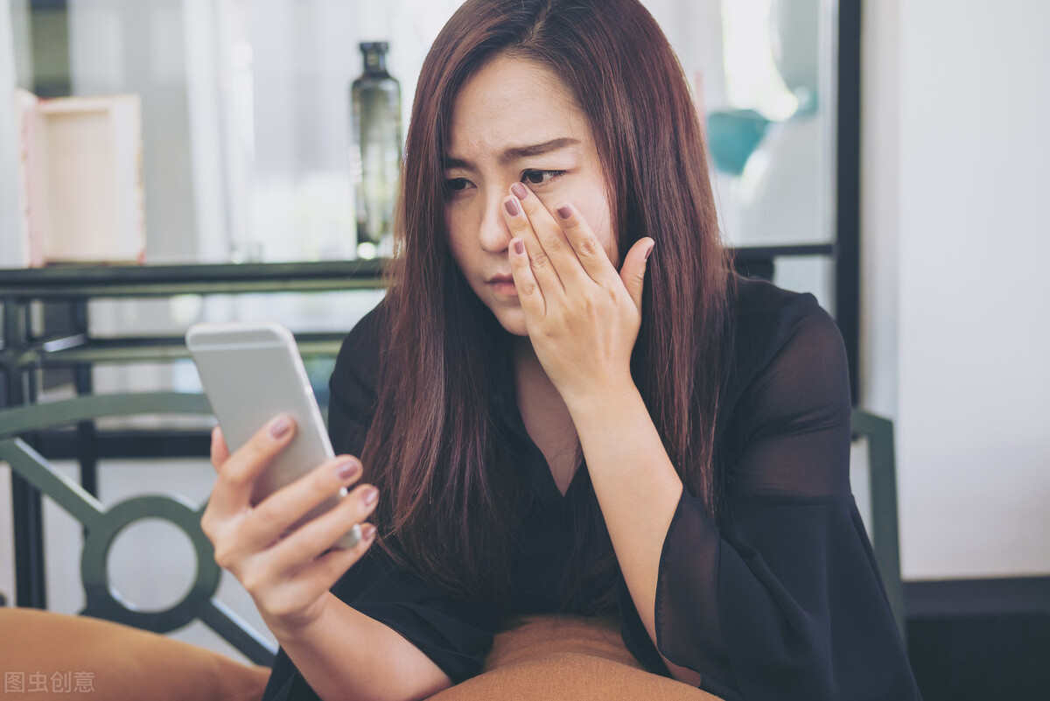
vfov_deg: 25.5
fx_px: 1546
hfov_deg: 37.5
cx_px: 525
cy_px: 350
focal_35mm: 53
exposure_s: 1/60
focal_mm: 35
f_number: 2.2
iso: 640
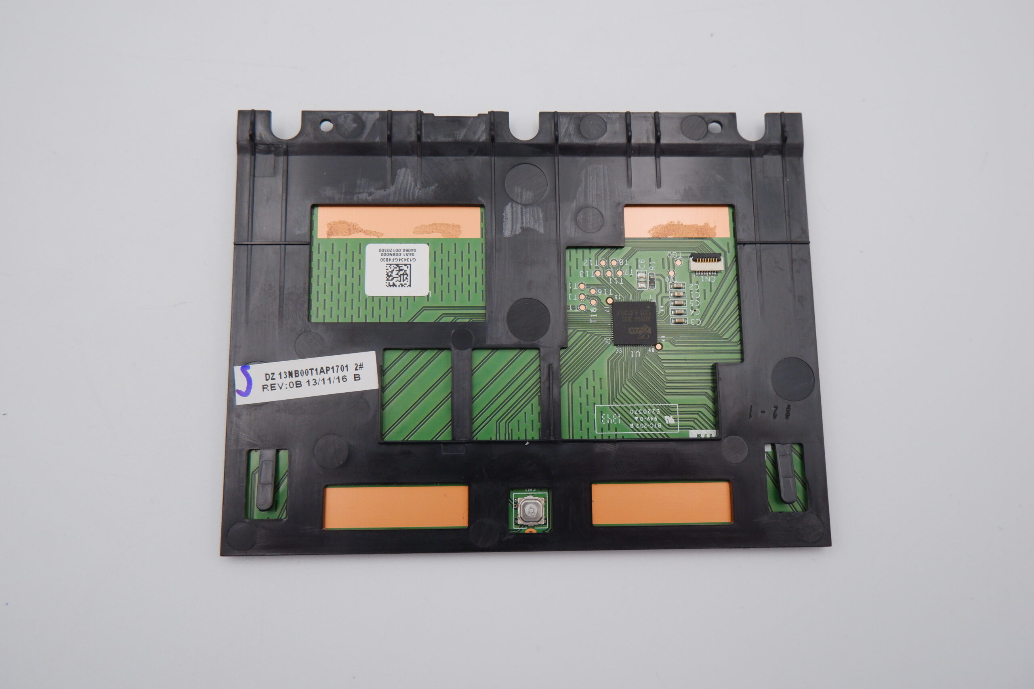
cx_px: 517
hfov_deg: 63.7
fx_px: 833
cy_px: 344
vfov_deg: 45.0
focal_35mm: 29
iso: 1250
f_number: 7.1
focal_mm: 19.7
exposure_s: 1/400
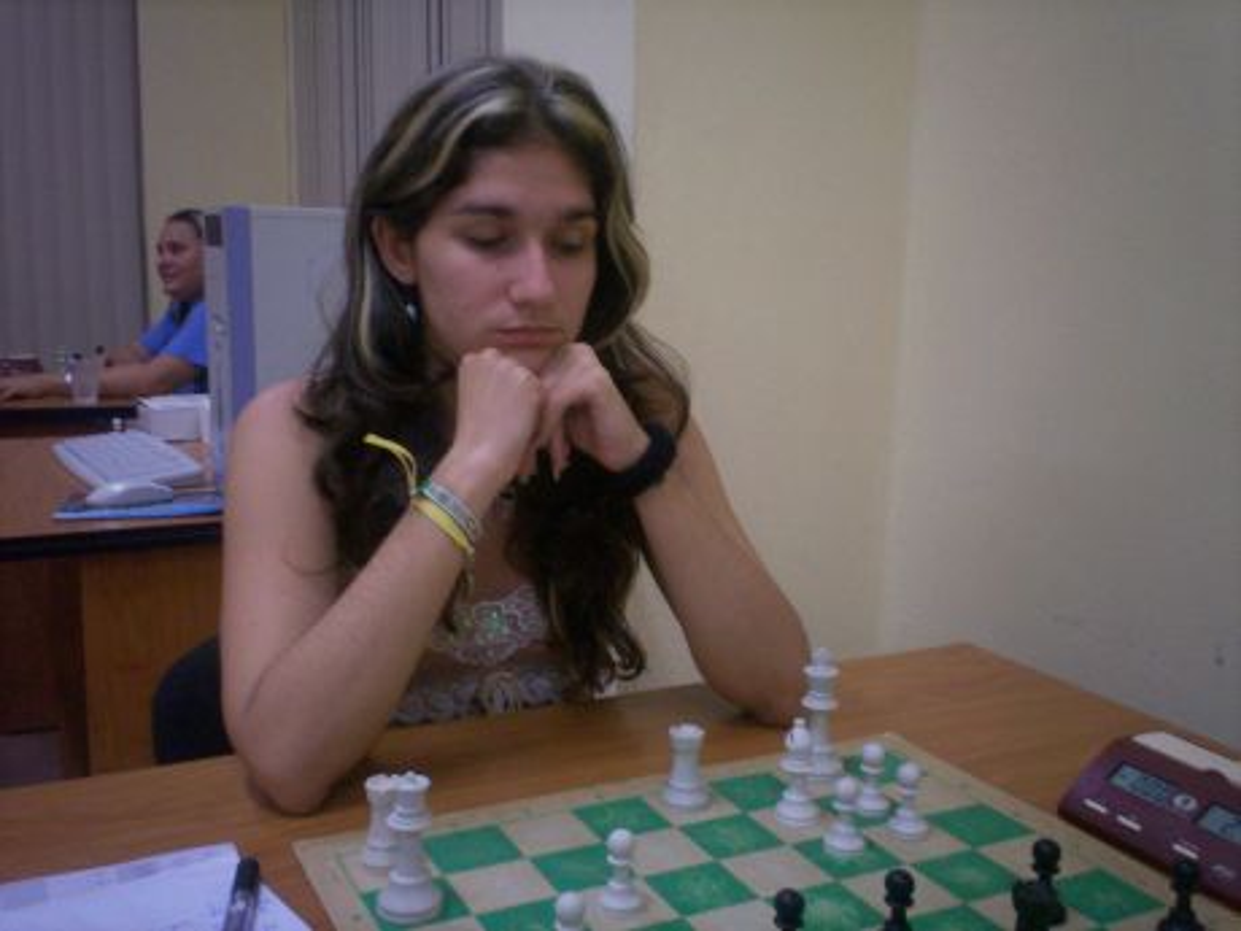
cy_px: 466
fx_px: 1291
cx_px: 620
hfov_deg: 51.4
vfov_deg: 39.7
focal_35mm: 36
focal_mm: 6
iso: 200
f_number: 4.5
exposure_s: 1/8
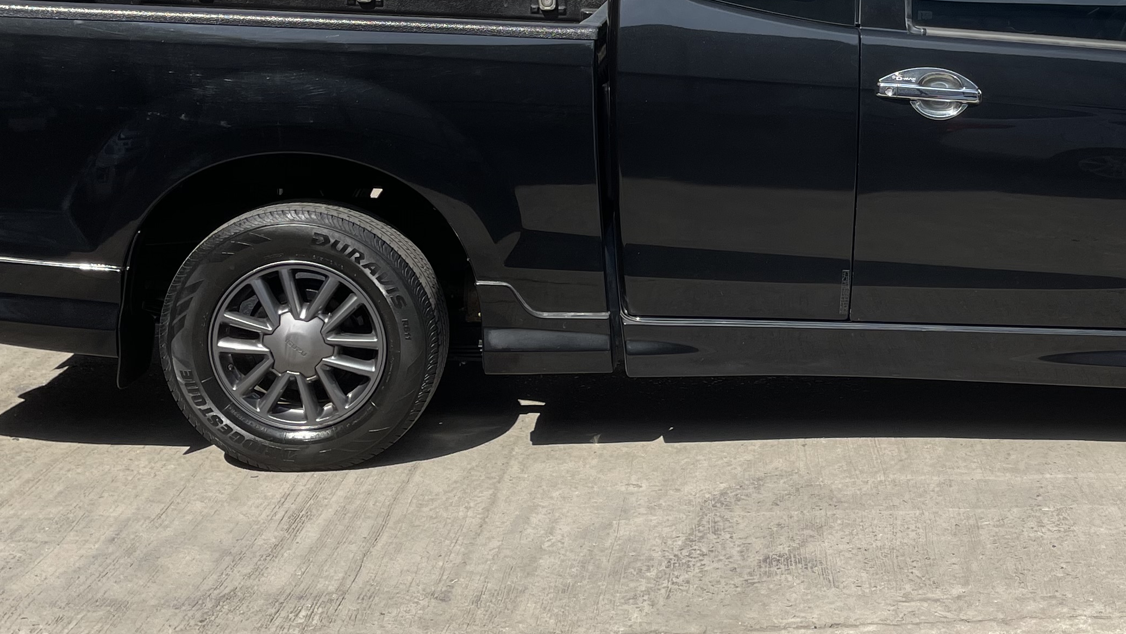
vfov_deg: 22.4
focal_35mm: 53
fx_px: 1583
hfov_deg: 38.6
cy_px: 163
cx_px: 780
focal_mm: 5.1
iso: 32
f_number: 1.6
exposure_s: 1/3922
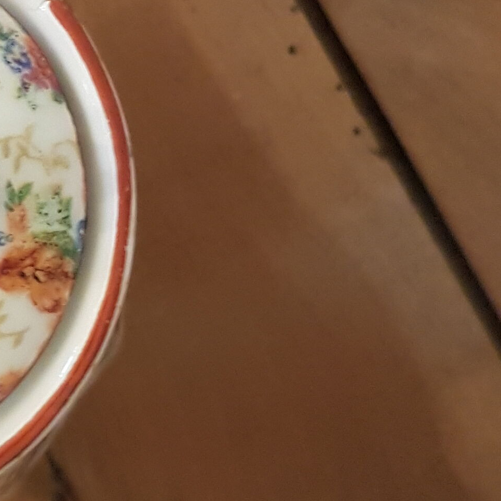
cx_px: -185
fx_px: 1572
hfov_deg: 16.9
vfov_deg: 18.1
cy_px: 315
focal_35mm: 96
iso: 200
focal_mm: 4.2
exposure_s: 1/25
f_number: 1.7
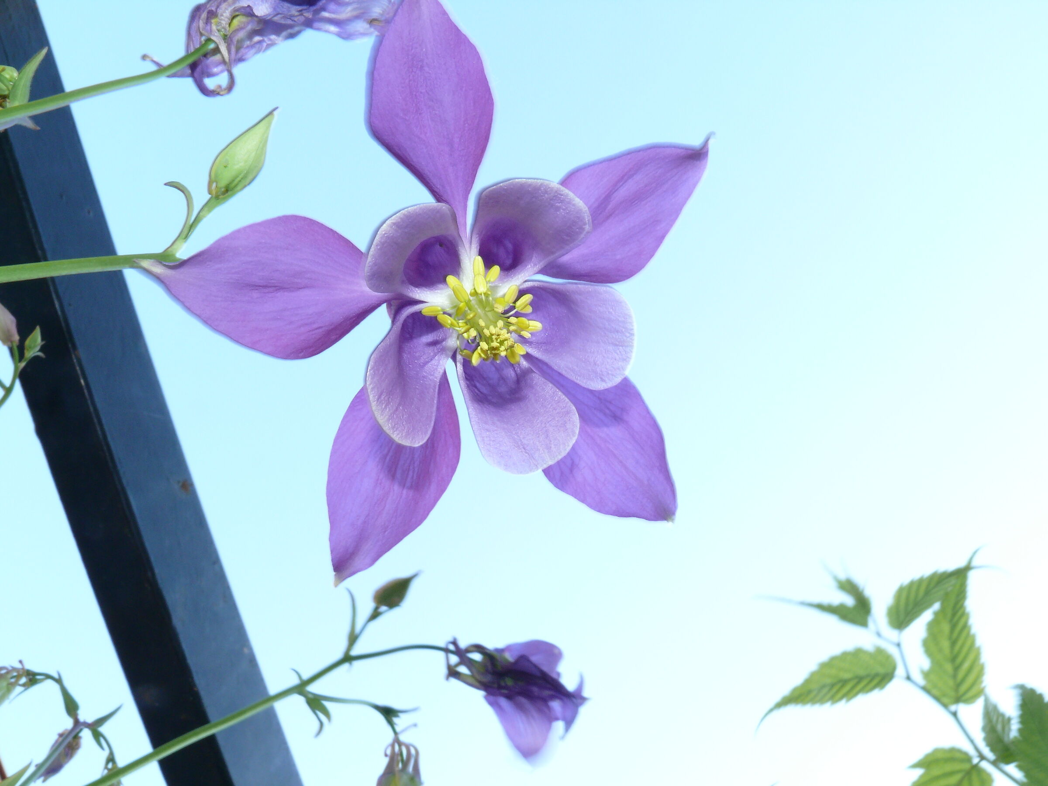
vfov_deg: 40.7
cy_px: 393
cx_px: 524
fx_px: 1060
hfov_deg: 52.6
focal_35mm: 35
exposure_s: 1/13
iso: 100
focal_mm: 7.4
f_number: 11
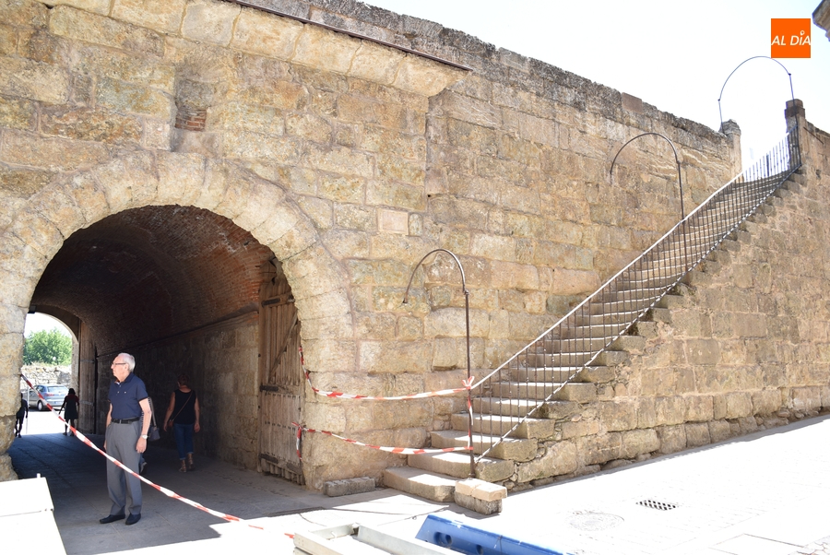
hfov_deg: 67.3
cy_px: 278
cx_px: 415
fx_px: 623
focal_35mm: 27
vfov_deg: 48.0
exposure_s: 1/160
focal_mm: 18
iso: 100
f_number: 3.5
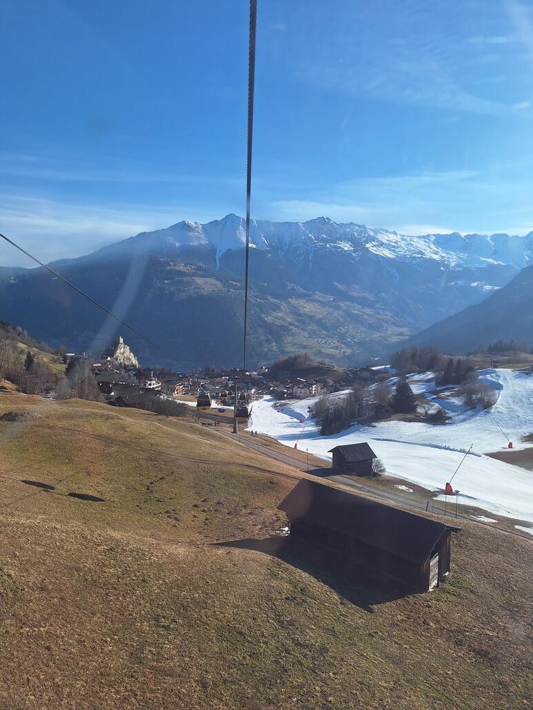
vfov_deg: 73.9
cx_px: 266
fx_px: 472
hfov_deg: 58.9
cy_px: 355
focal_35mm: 23
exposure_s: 1/1370
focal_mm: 5.54
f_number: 1.8
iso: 40
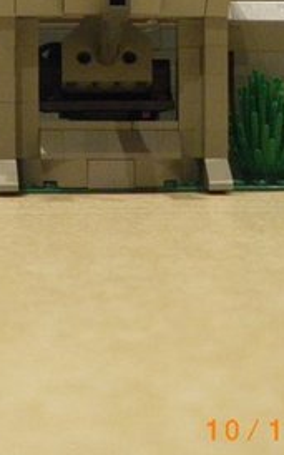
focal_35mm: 89
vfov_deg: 23.1
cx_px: 105
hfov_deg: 14.7
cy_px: 125
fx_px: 1103
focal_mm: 6.3
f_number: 3.5
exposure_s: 1/20
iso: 800
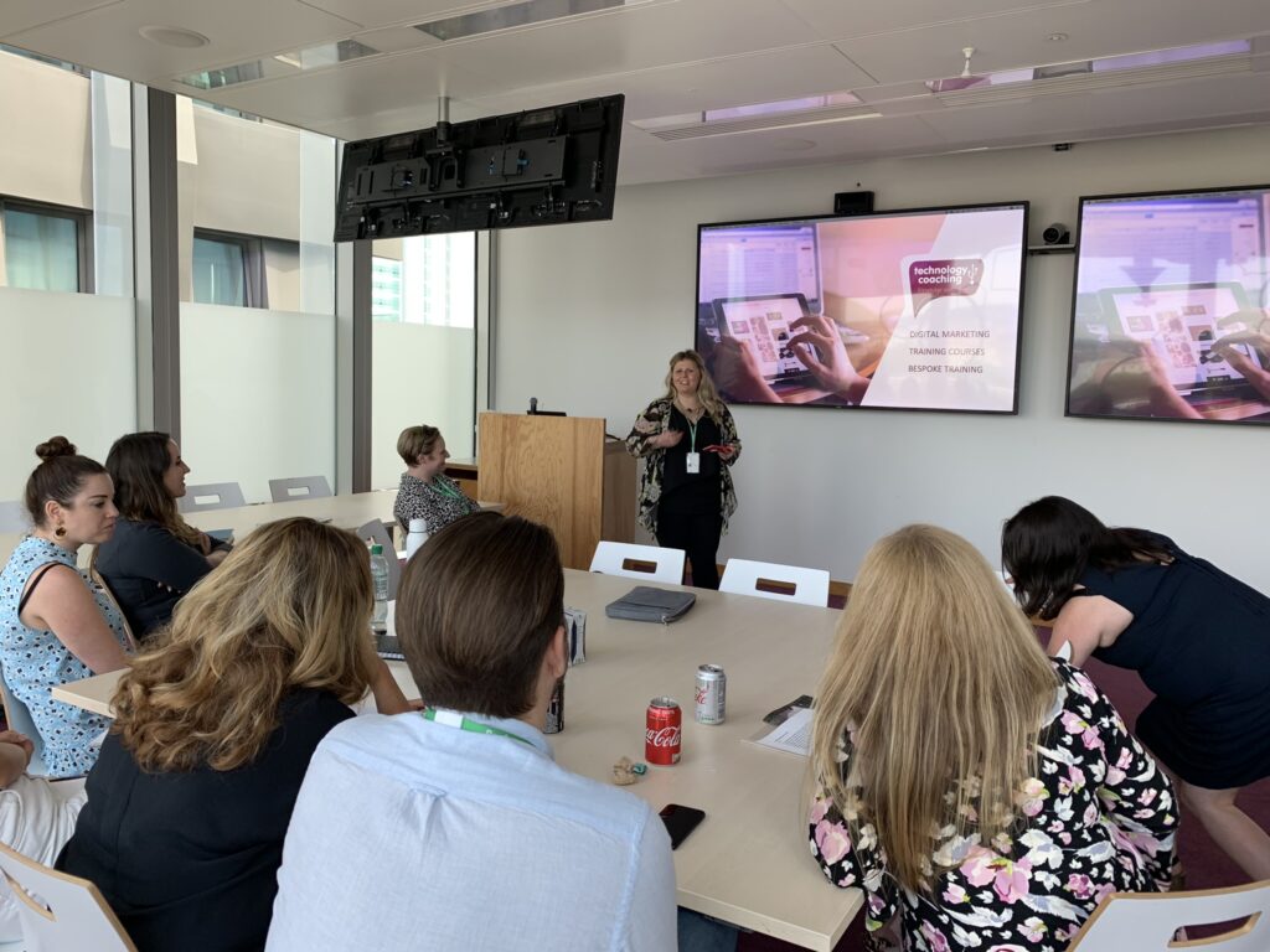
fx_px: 954
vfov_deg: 53.1
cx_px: 635
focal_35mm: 26
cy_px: 476
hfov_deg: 67.3
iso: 40
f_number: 1.8
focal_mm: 4.25
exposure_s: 1/120
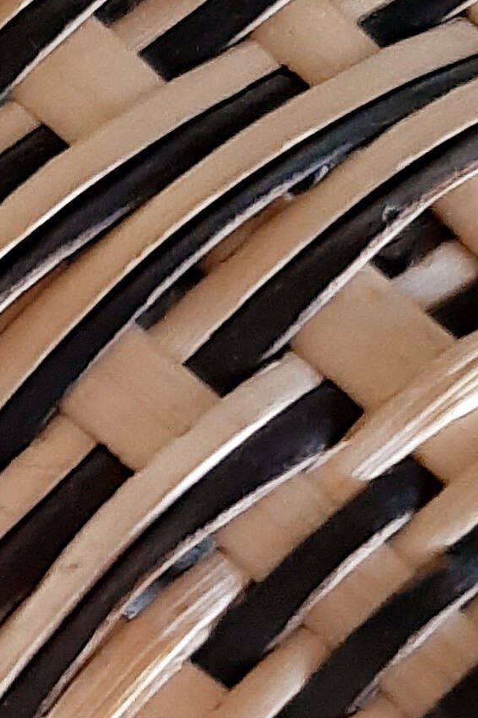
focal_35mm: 129
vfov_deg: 15.5
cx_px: -565
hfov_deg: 9.7
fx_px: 2570
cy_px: 779
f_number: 1.7
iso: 125
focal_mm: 3.93
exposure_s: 1/33
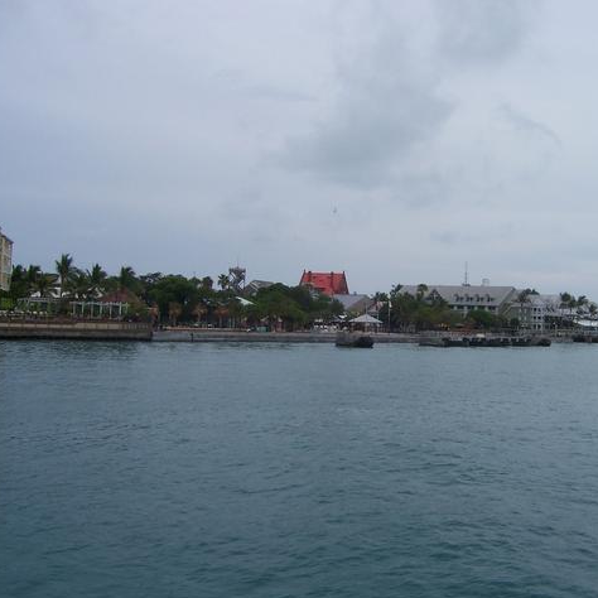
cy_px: 302
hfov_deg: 39.1
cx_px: 349
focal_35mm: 43
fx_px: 840
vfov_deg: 39.2
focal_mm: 6
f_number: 4.8
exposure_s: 1/180
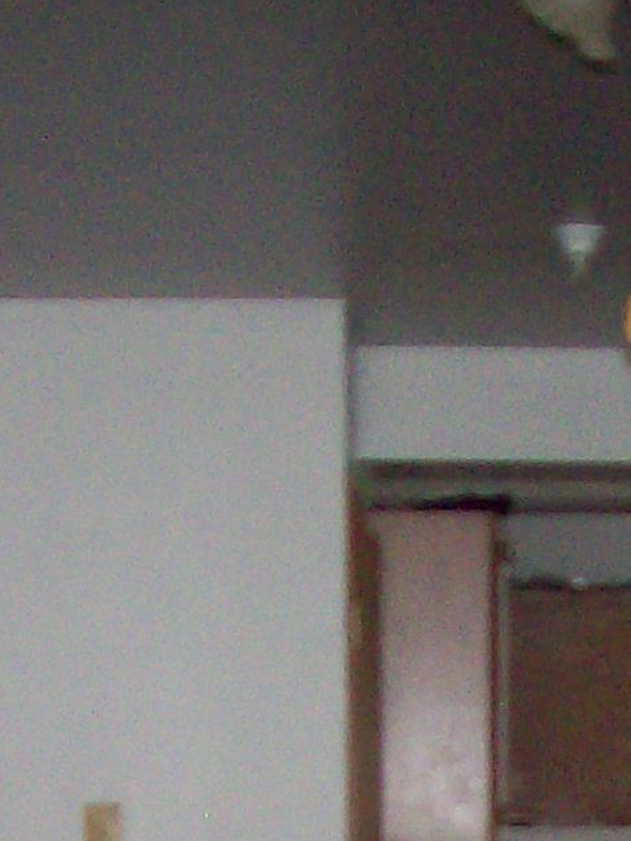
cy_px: 1346
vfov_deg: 11.5
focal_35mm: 163
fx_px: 3960
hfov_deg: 9.0
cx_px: 659
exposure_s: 1/64
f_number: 2.7
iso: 140
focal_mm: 6
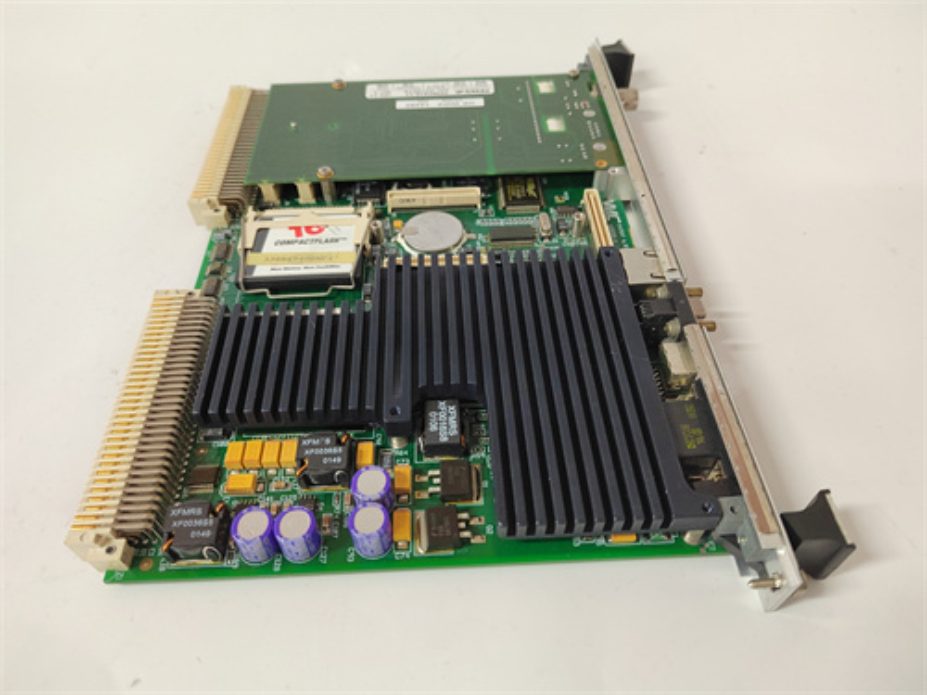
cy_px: 348
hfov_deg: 73.9
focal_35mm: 23
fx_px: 616
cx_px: 464
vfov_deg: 58.9
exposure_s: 1/50
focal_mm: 5.52
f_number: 1.9
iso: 1669
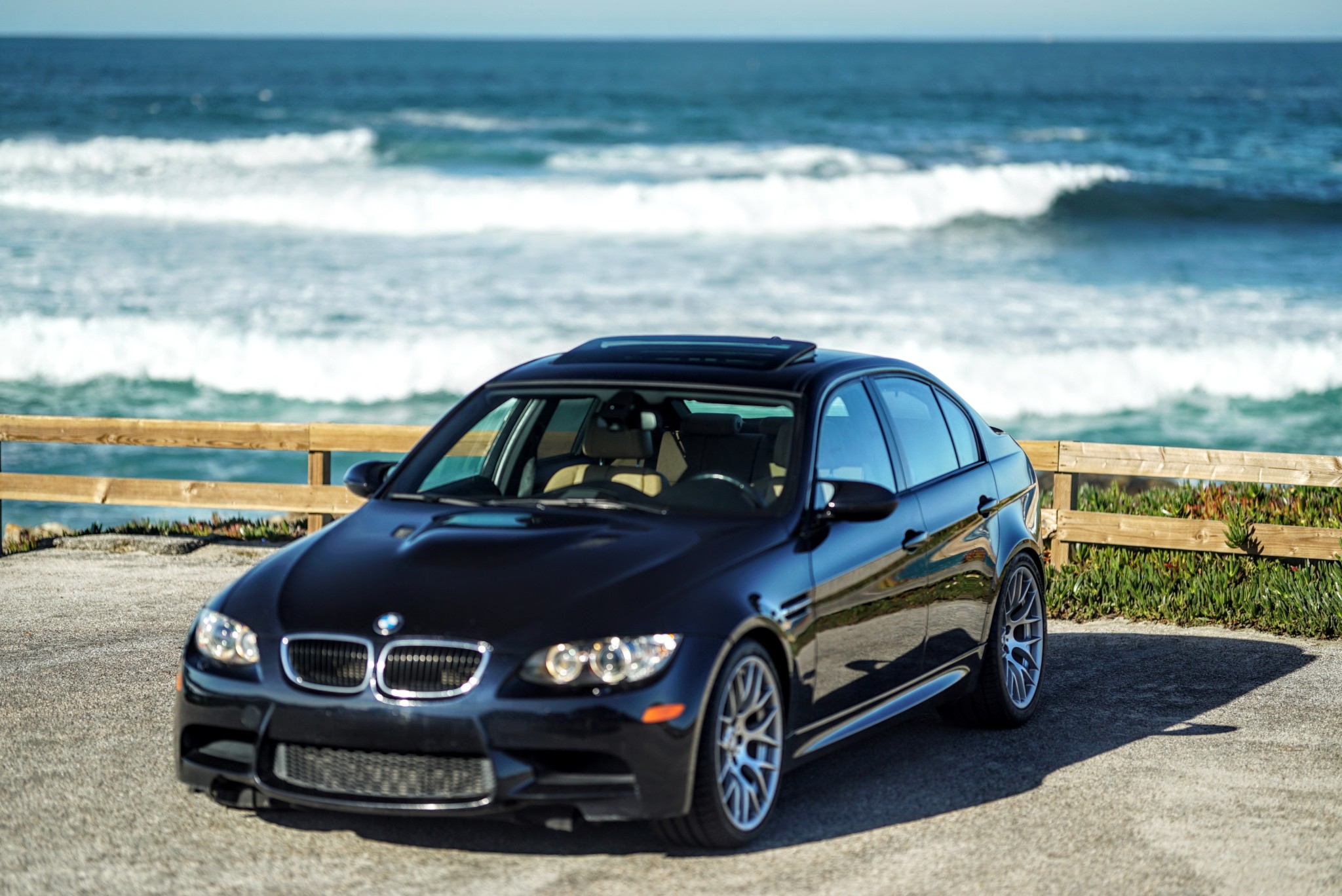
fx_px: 3916
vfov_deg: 13.1
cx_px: 671
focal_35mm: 105
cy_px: 448
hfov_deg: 19.4
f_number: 1.4
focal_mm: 105
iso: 100
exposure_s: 1/5000
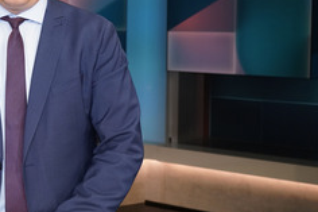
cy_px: 78
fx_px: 591
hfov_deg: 28.6
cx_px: 18
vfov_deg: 20.2
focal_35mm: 67
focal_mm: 35
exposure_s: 1/160
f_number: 5
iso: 2000
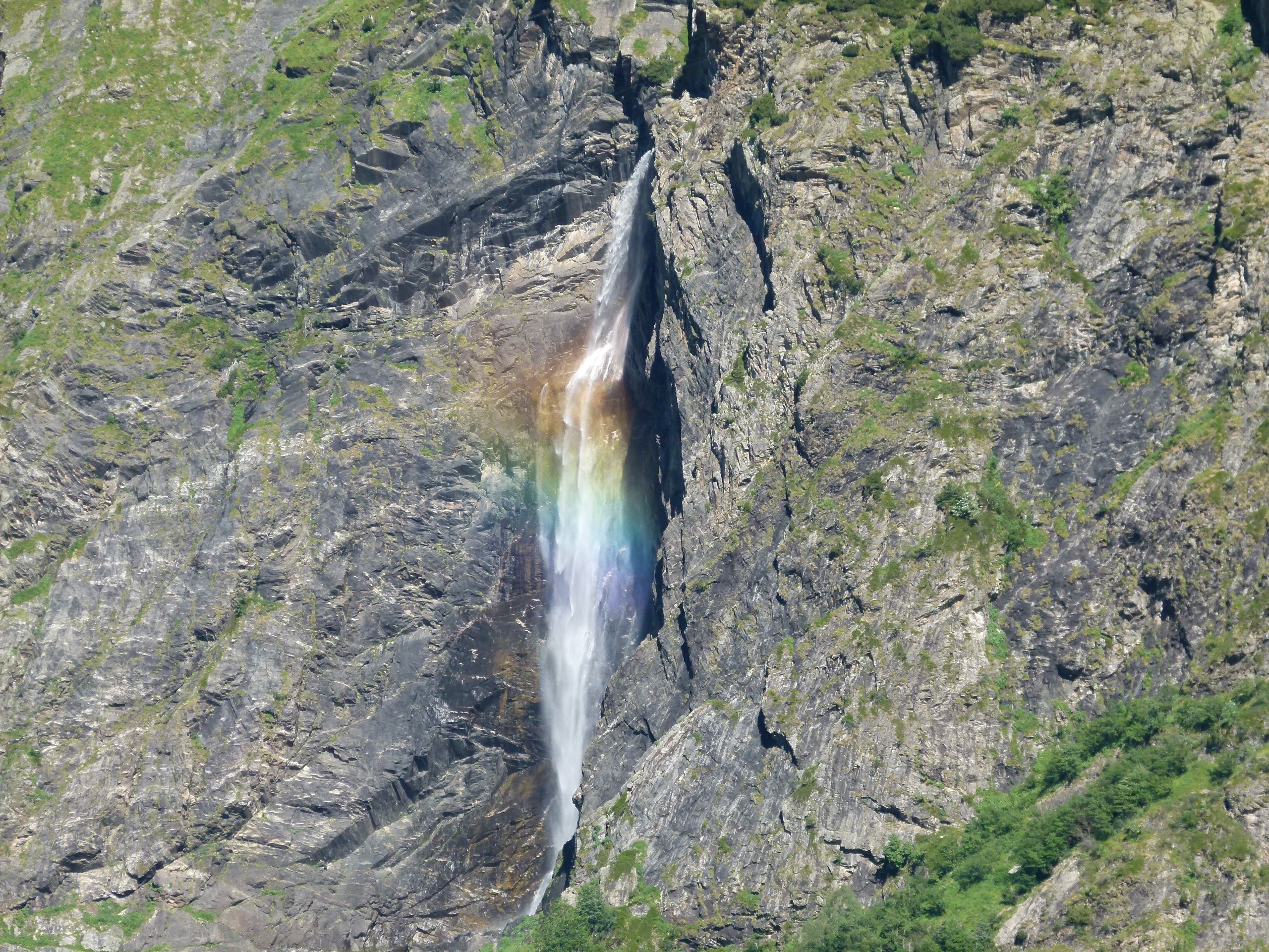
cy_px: 476
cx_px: 634
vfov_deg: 7.3
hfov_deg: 9.7
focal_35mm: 204
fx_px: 7479
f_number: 4
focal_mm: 36.7
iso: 100
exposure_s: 1/500
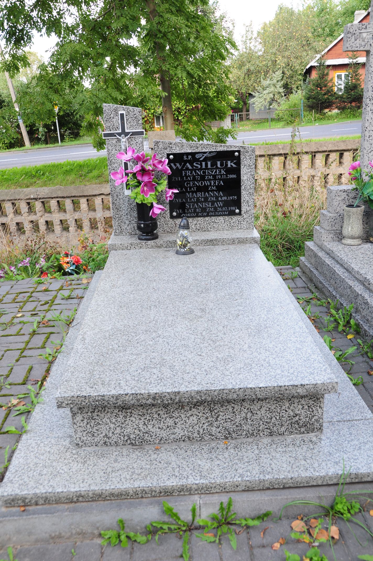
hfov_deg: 39.9
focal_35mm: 33
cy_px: 280
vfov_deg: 57.3
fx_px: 514
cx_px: 186
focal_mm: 22
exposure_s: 1/160
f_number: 7.1
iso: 400
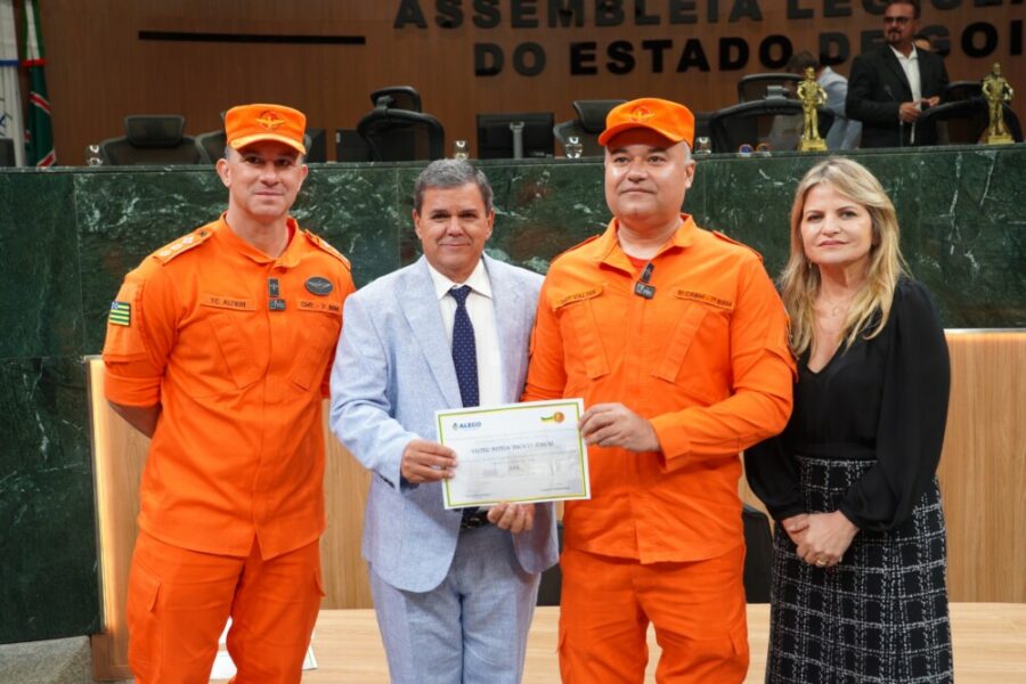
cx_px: 513
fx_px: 1168
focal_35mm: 41
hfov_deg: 47.4
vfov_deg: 32.6
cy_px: 342
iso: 1000
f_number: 5
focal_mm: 41
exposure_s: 1/160
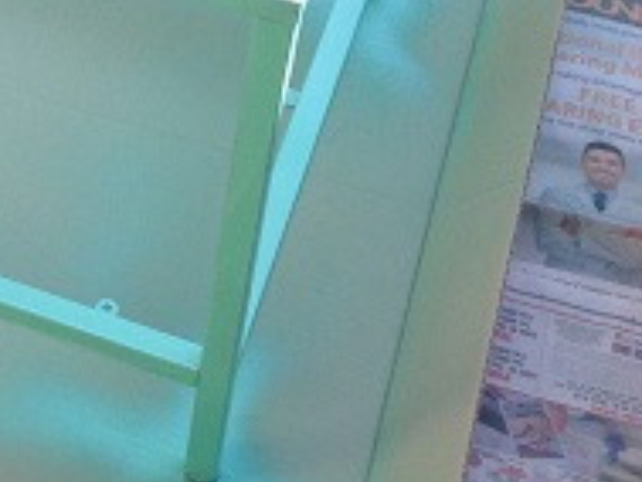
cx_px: -289
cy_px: -73
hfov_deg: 14.5
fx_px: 2375
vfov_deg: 11.4
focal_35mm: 128
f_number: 2.4
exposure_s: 1/143
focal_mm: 4.12
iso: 50
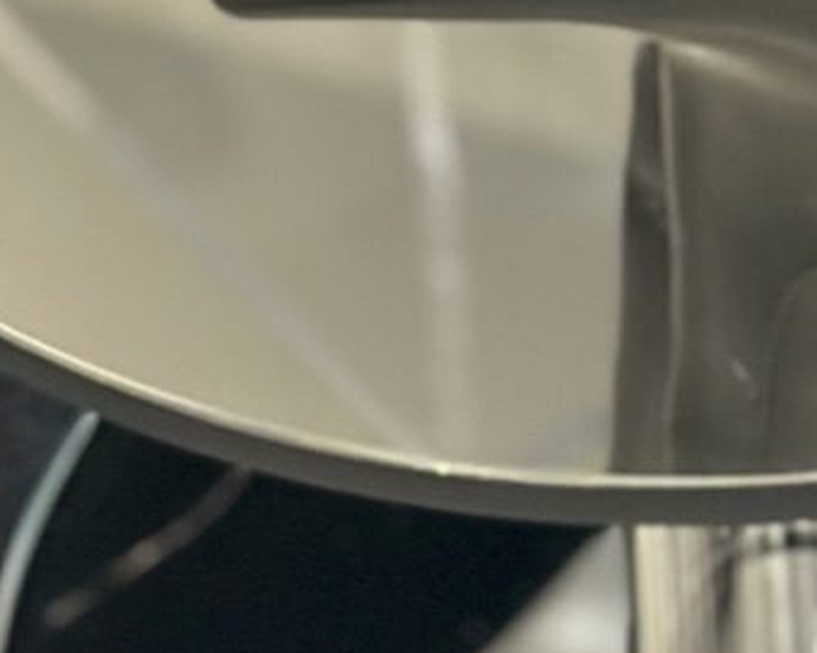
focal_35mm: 283
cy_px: -1740
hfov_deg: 6.8
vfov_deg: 5.0
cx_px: 778
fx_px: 6841
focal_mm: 6.86
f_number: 1.78
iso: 200
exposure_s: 1/49
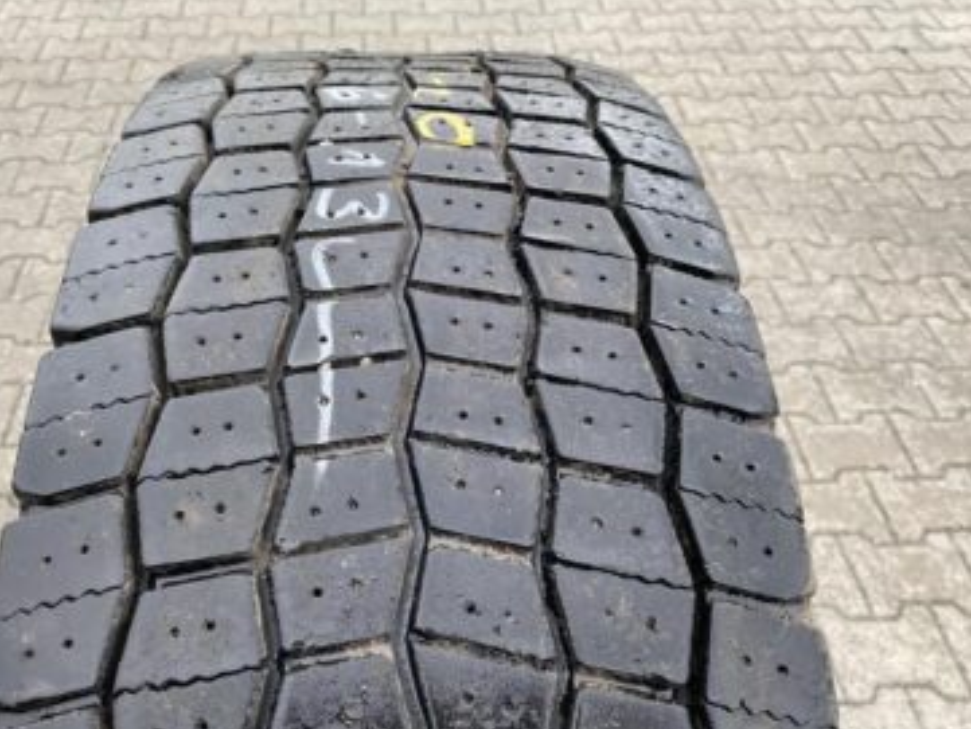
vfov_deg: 45.4
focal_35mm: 31
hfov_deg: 58.0
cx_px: 401
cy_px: 408
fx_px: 870
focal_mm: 4.25
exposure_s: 1/122
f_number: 1.8
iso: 50
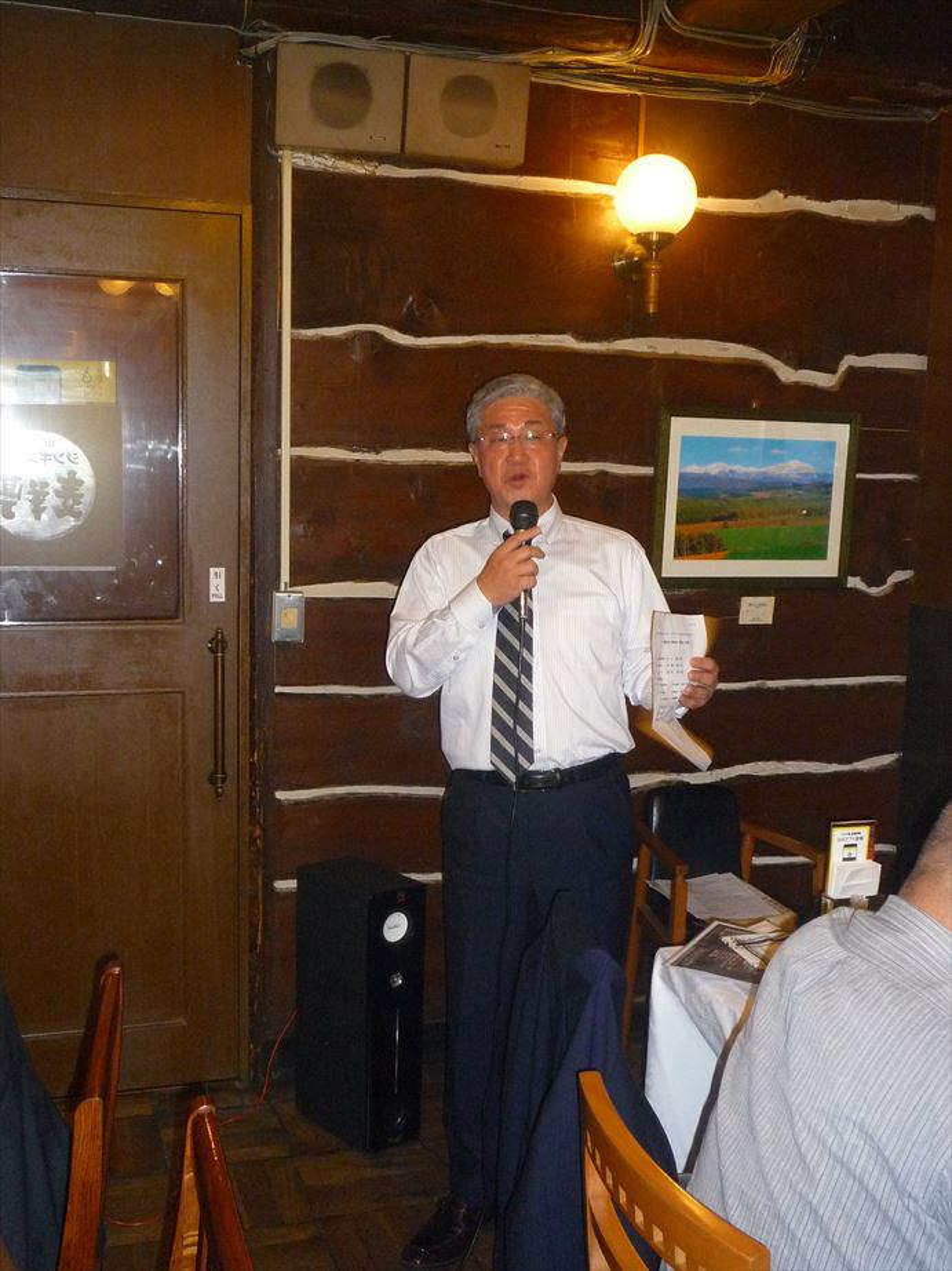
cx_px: 476
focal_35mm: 39
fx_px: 1431
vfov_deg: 47.9
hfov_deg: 36.8
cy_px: 636
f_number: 3.6
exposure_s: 1/30
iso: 400
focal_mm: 5.8
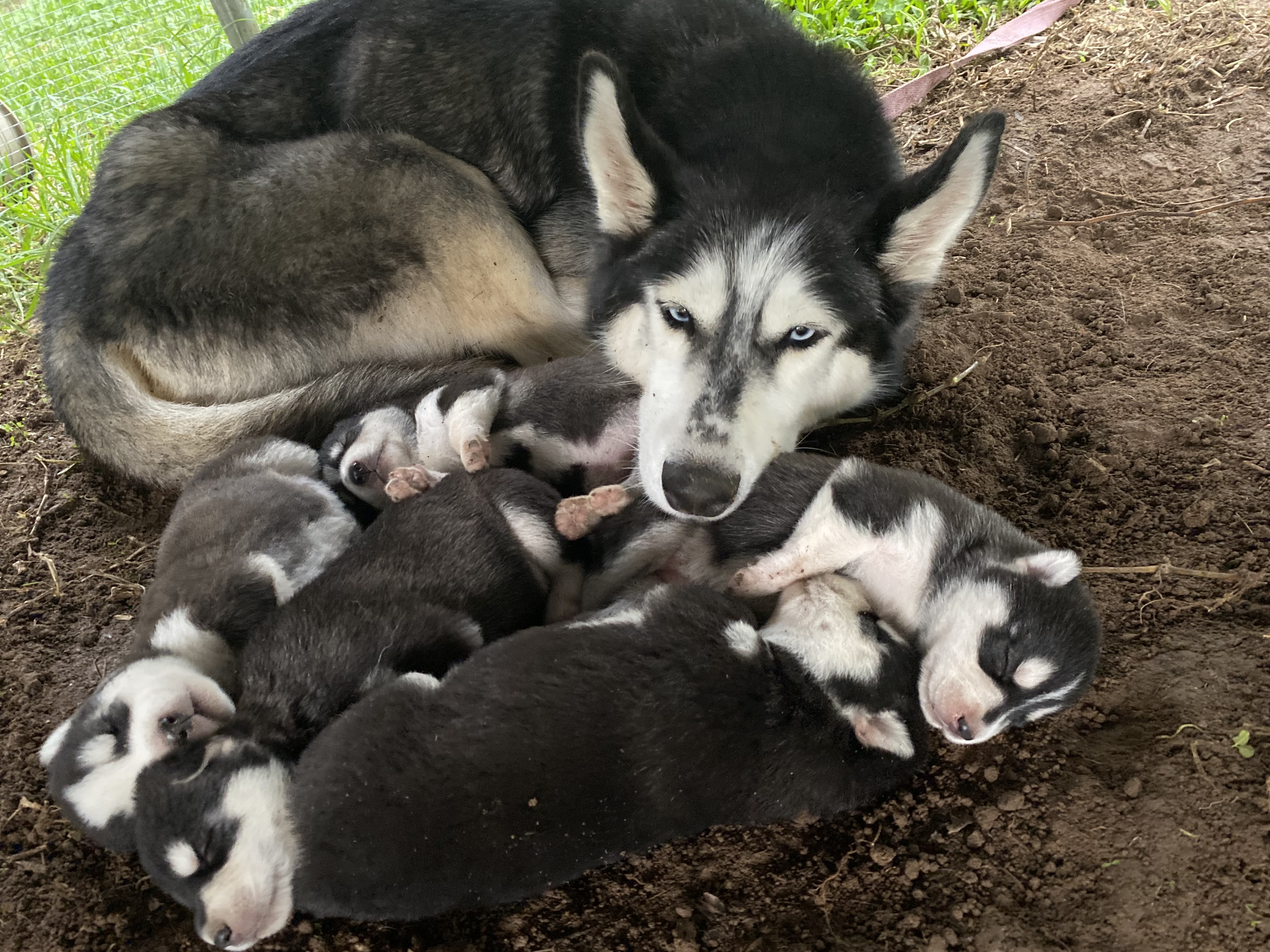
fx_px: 991
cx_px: 636
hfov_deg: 65.3
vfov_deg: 51.3
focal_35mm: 27
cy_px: 487
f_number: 1.8
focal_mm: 4.25
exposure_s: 1/30
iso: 800
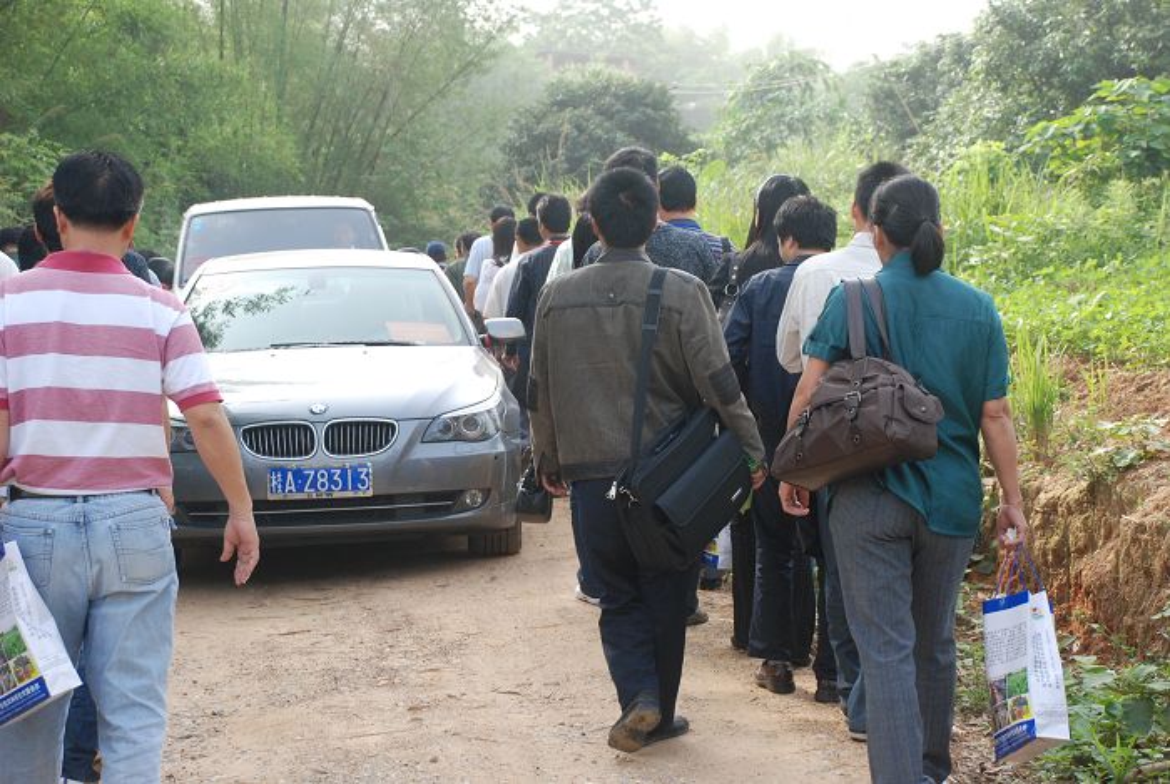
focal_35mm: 78
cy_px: 392
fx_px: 2539
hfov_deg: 26.0
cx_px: 585
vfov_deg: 17.6
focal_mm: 52
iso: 400
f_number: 7.1
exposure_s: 1/200
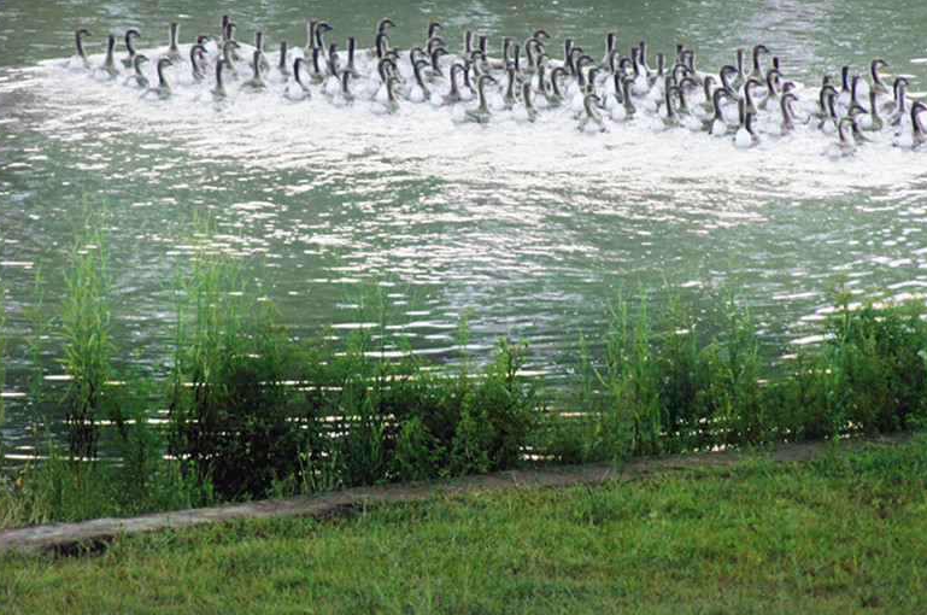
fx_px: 9023
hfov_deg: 5.9
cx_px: 509
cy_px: 261
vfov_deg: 3.9
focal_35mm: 351
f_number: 5.6
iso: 1000
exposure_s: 1/320
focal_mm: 200
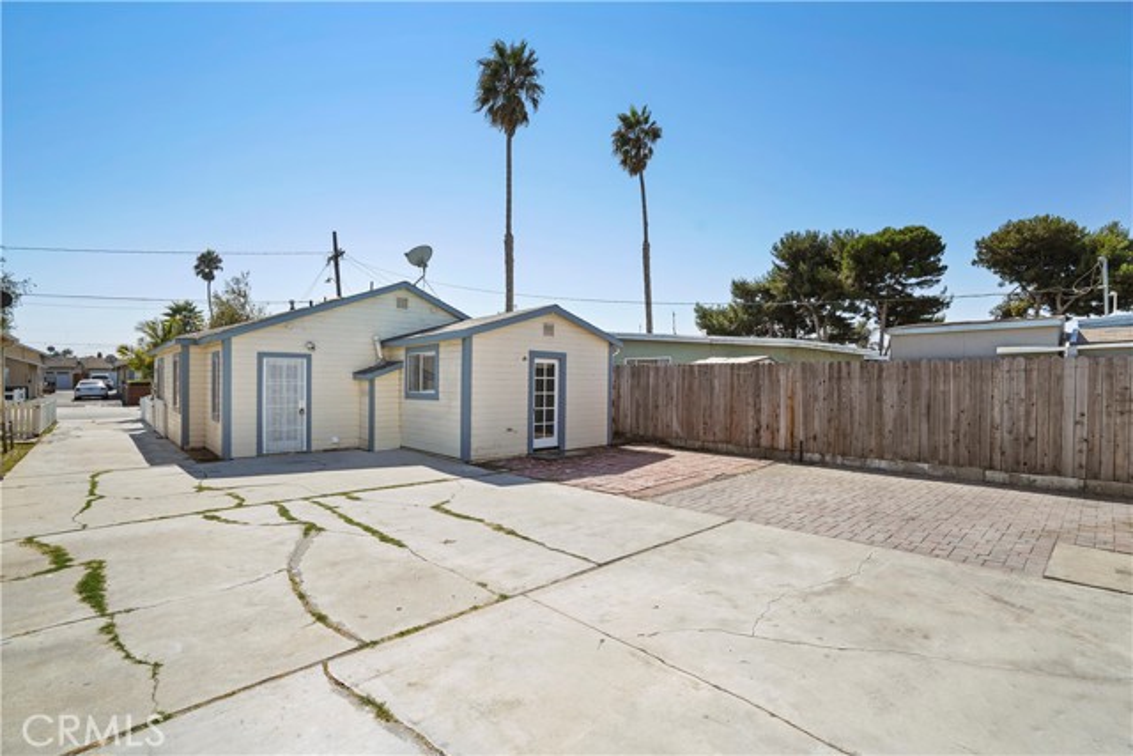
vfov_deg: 73.8
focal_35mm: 16
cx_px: 566
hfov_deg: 96.7
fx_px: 504
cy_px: 378
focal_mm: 16
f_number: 7.1
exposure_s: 1/80
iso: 100
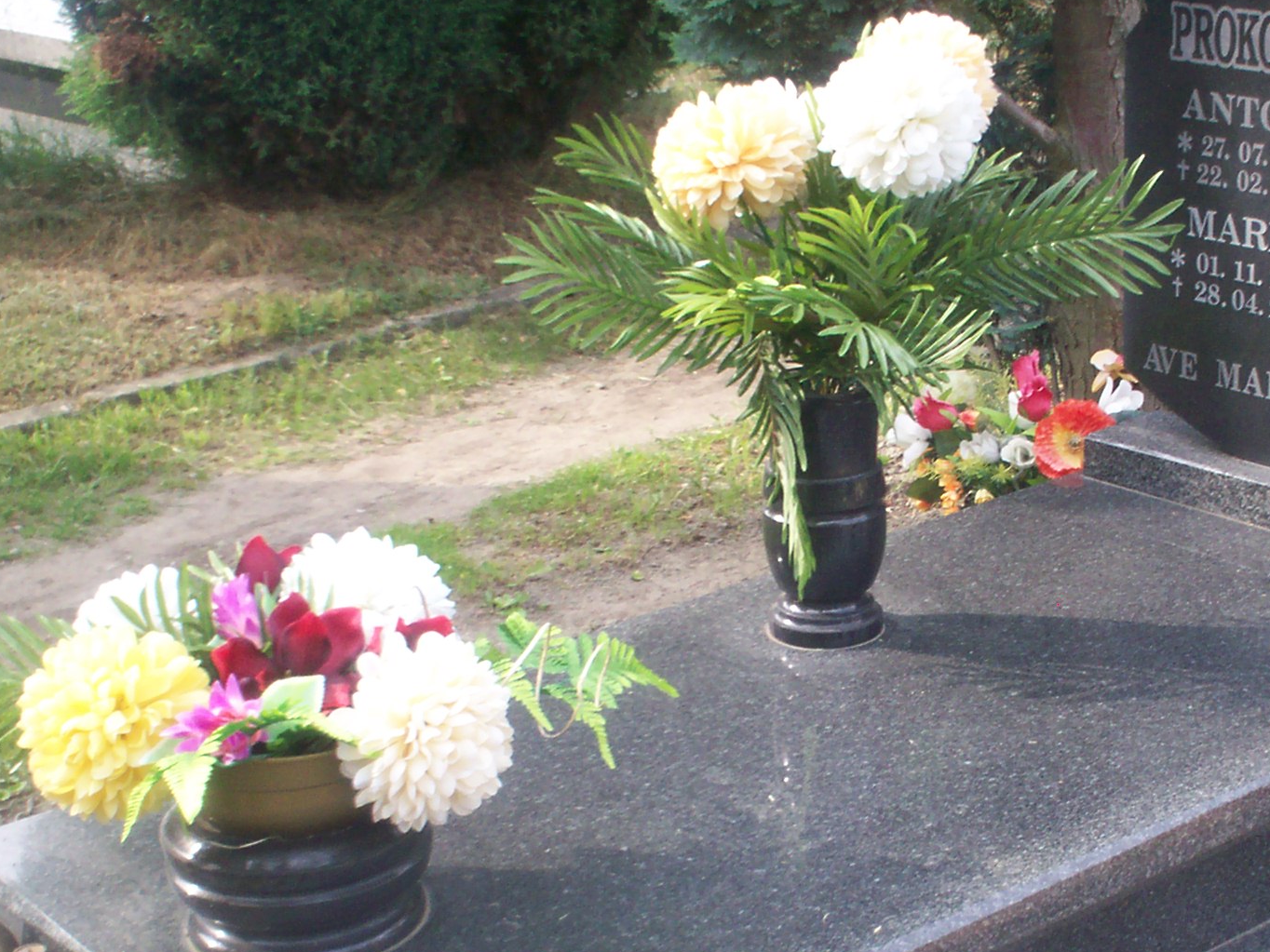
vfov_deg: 21.5
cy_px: 673
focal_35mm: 68
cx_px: 852
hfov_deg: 28.4
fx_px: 2495
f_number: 4.5
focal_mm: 6
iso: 100
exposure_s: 1/85.5
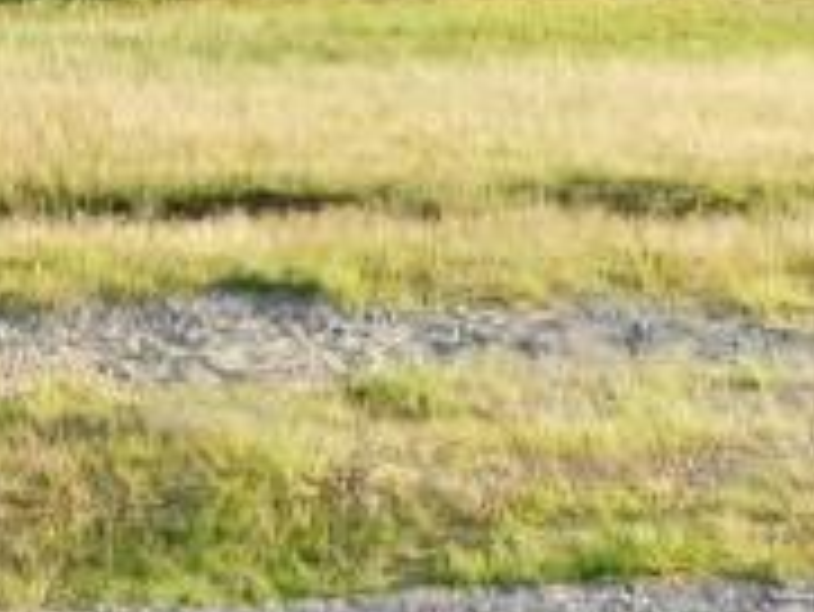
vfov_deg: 11.1
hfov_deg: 15.3
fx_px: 2988
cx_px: 40
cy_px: -392
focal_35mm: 127
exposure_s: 1/320
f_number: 3.5
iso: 125
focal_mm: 6.3
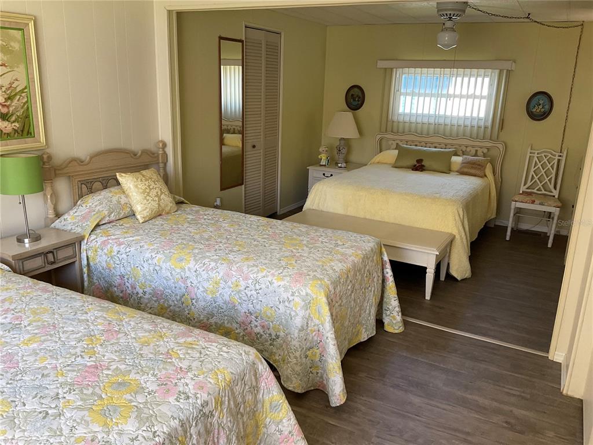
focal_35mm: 29
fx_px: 497
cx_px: 296
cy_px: 222
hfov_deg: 61.7
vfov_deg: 48.2
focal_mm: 3
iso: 64
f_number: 1.8
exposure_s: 1/60
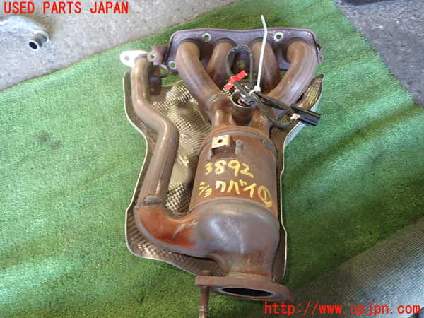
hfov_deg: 69.4
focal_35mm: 25
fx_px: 306
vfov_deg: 54.9
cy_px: 159
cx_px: 212
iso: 400
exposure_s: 1/30
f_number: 2
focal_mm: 4.5
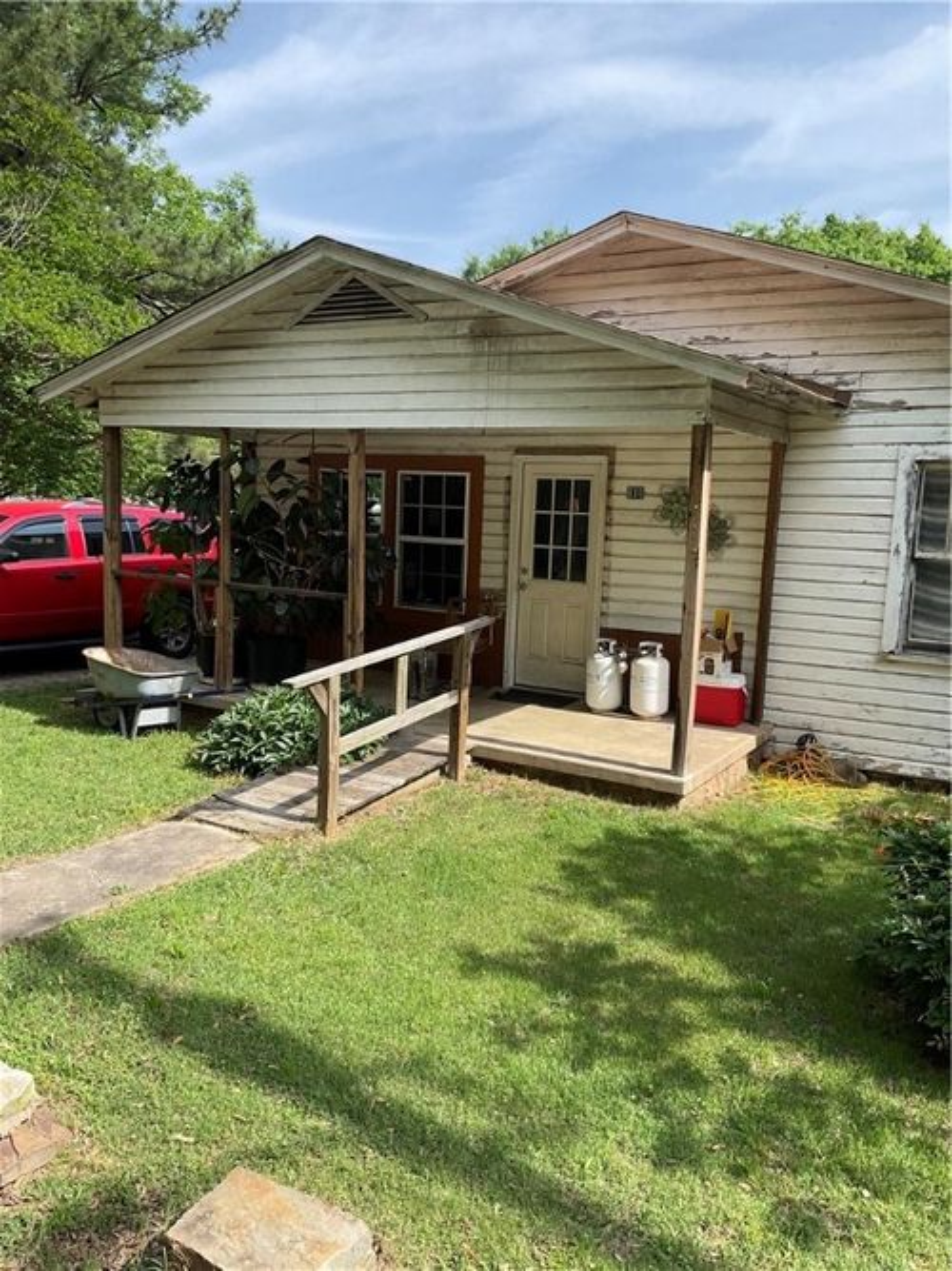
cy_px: 636
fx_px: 1064
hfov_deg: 48.2
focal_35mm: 29
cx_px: 476
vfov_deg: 61.7
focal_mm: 3
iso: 16
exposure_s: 1/781
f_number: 1.8
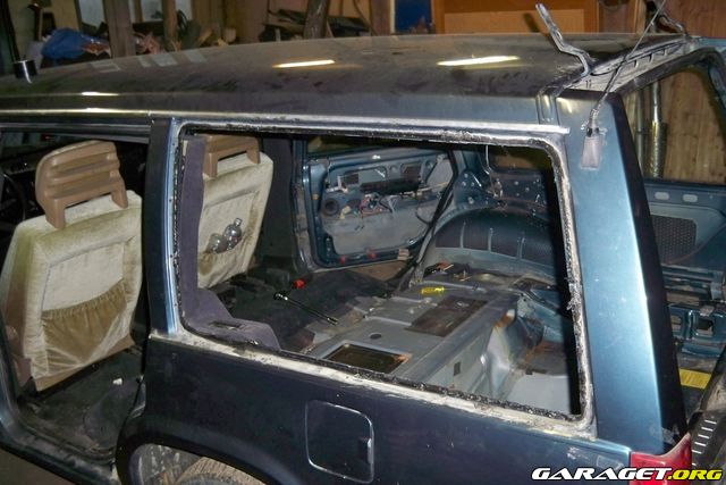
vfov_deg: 36.0
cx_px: 363
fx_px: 746
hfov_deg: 51.9
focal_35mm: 37
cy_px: 242
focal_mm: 7.9
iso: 320
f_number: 3.1
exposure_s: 1/30
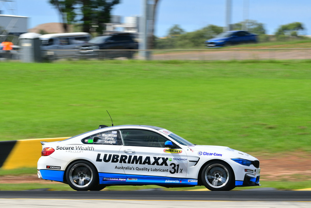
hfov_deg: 6.9
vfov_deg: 4.6
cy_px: 104
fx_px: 2592
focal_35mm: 300
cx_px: 156
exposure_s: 1/125
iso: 100
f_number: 11
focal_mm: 200
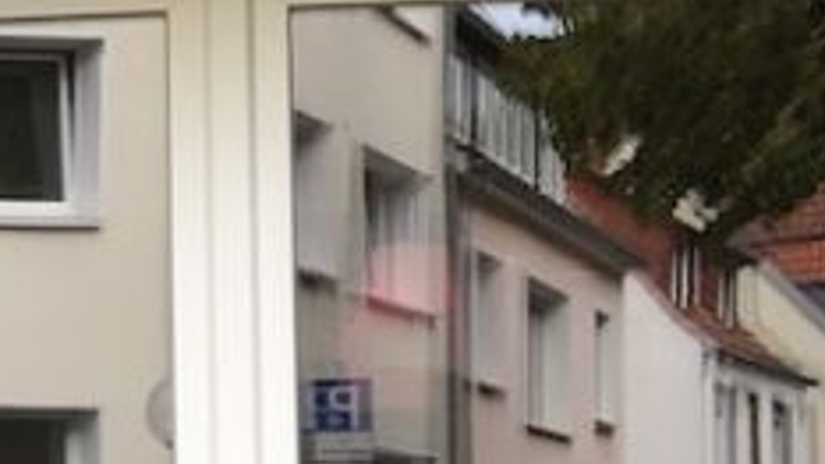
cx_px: -832
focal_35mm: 153
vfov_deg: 7.9
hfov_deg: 12.4
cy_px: 333
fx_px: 3347
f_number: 1.8
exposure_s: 1/188
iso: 20
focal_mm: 3.99
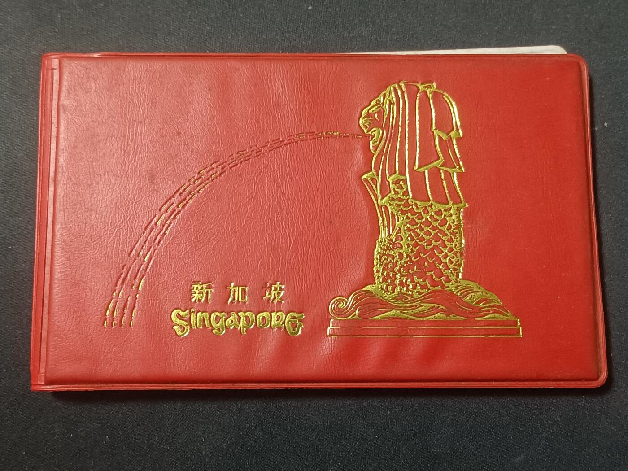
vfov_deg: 36.0
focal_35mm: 40
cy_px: 236
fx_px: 726
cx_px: 314
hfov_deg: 46.8
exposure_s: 1/25
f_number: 1.8
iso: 2371
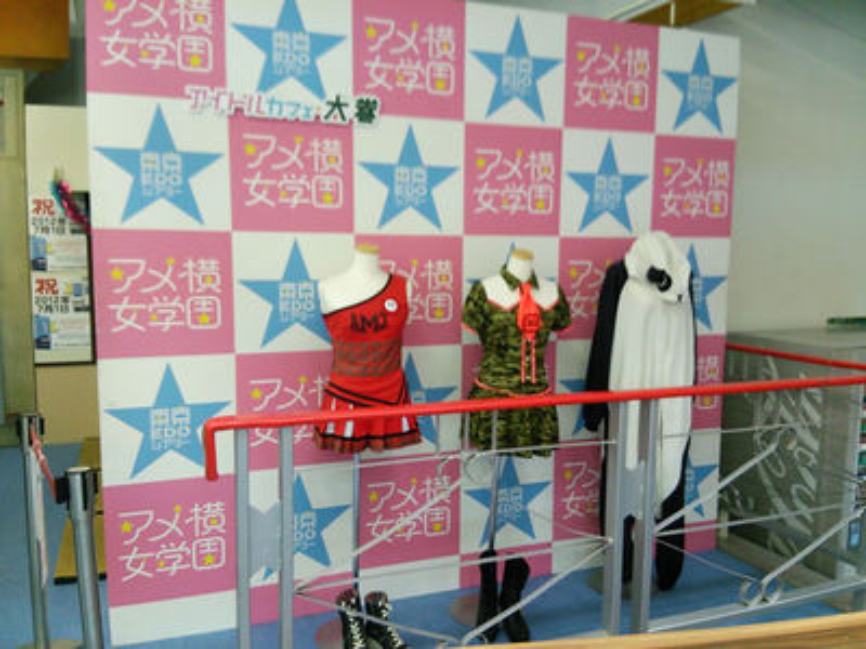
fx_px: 751
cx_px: 433
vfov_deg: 46.8
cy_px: 324
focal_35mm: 30
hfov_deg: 60.0
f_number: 1.94
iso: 100
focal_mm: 4.06
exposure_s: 1/44
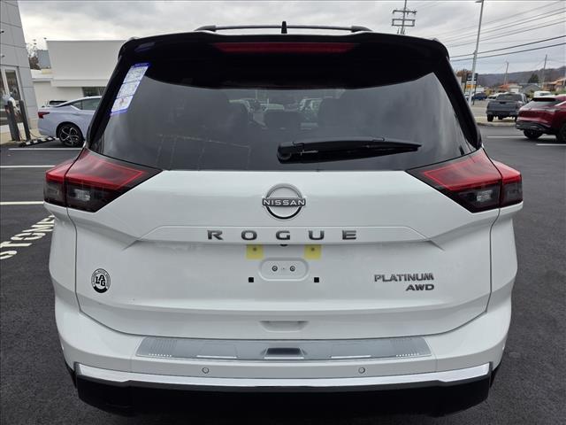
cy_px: 212
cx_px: 283
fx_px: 376
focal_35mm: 23
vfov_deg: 58.9
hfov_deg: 73.9
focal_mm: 6.3
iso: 80
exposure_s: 1/1250
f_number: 1.7
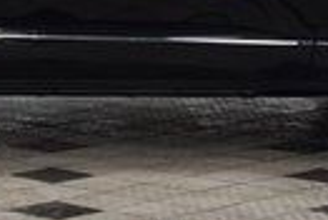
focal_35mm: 234
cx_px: 8
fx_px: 2137
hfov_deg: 8.7
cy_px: -129
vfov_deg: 5.8
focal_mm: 32
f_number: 7.1
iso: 1600
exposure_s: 1/60
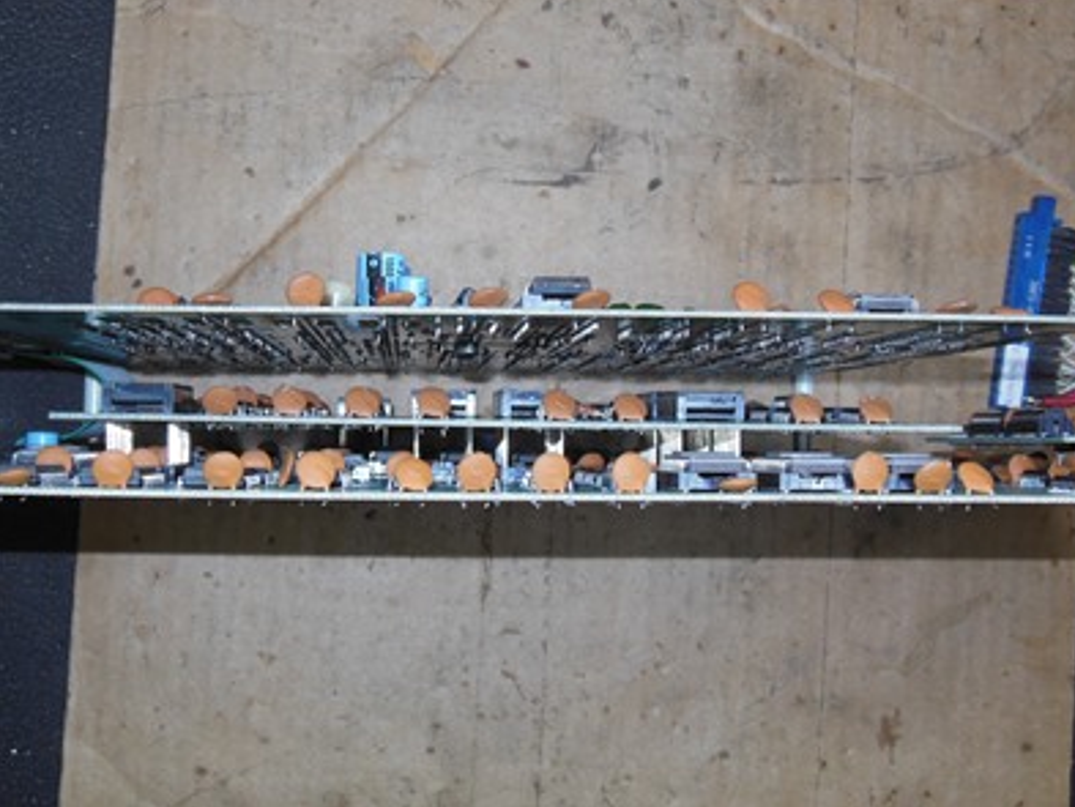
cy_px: 397
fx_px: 1522
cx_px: 476
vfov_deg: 29.7
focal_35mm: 49
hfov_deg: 38.8
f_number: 3.8
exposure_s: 1/30
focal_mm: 7.7
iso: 125
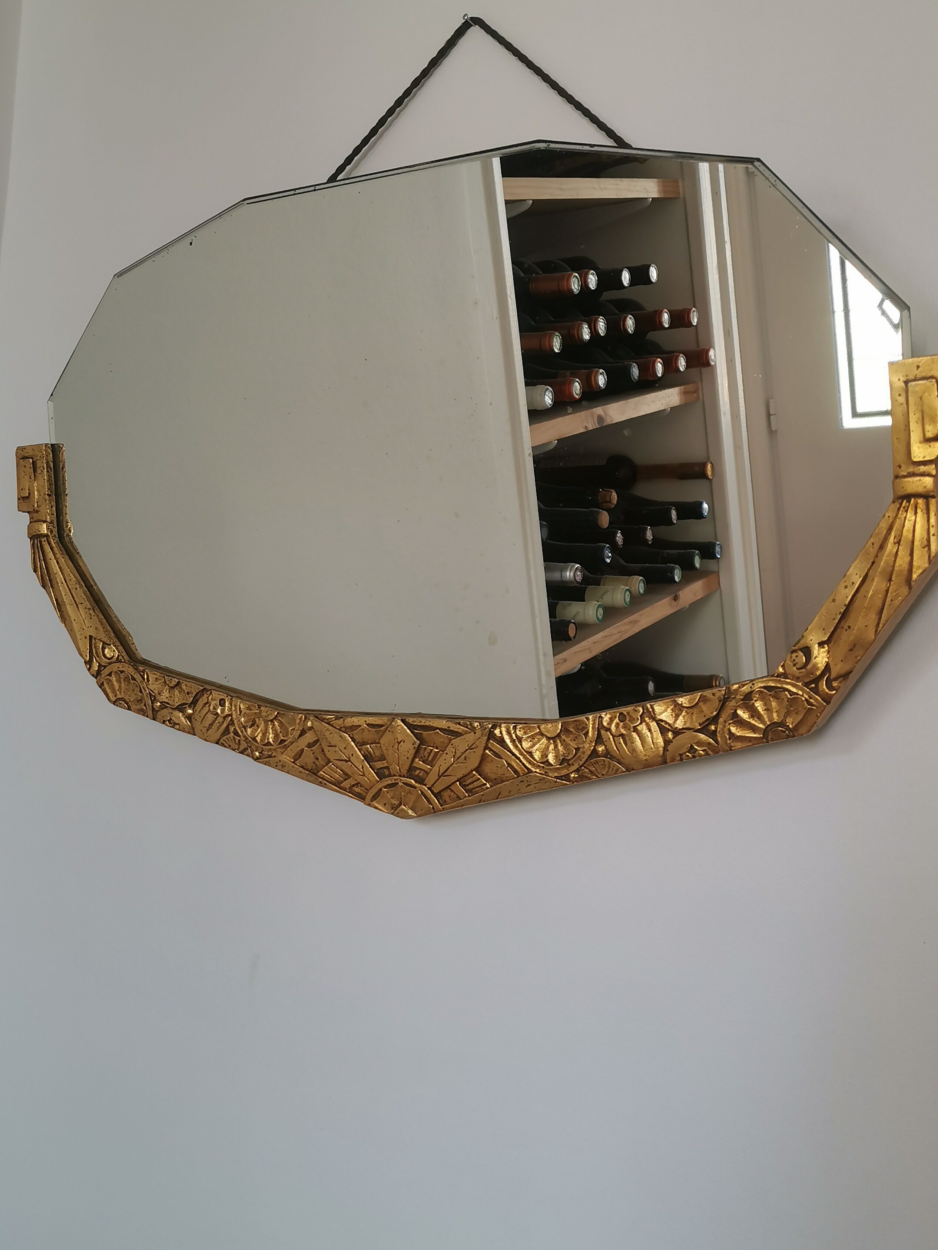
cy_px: 575
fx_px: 1445
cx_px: 468
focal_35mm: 40
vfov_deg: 46.8
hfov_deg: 36.0
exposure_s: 1/100
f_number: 1.8
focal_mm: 5.58
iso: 80
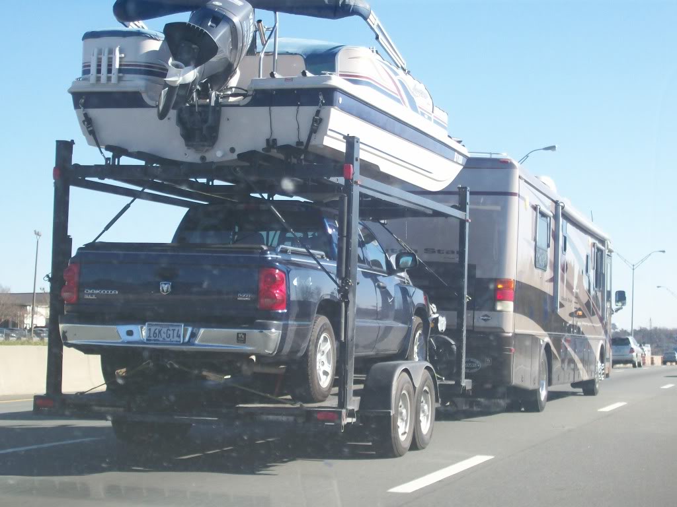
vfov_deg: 21.0
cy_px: 254
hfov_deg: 27.8
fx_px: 1369
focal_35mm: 70
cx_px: 338
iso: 80
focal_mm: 11.6
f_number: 3.8
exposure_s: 1/388
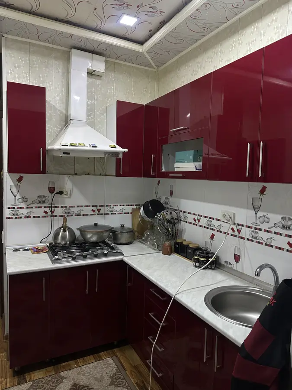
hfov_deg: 56.8
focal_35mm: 24
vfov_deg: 71.6
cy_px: 195
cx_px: 146
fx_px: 270
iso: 250
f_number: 1.78
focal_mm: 6.86
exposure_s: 1/56
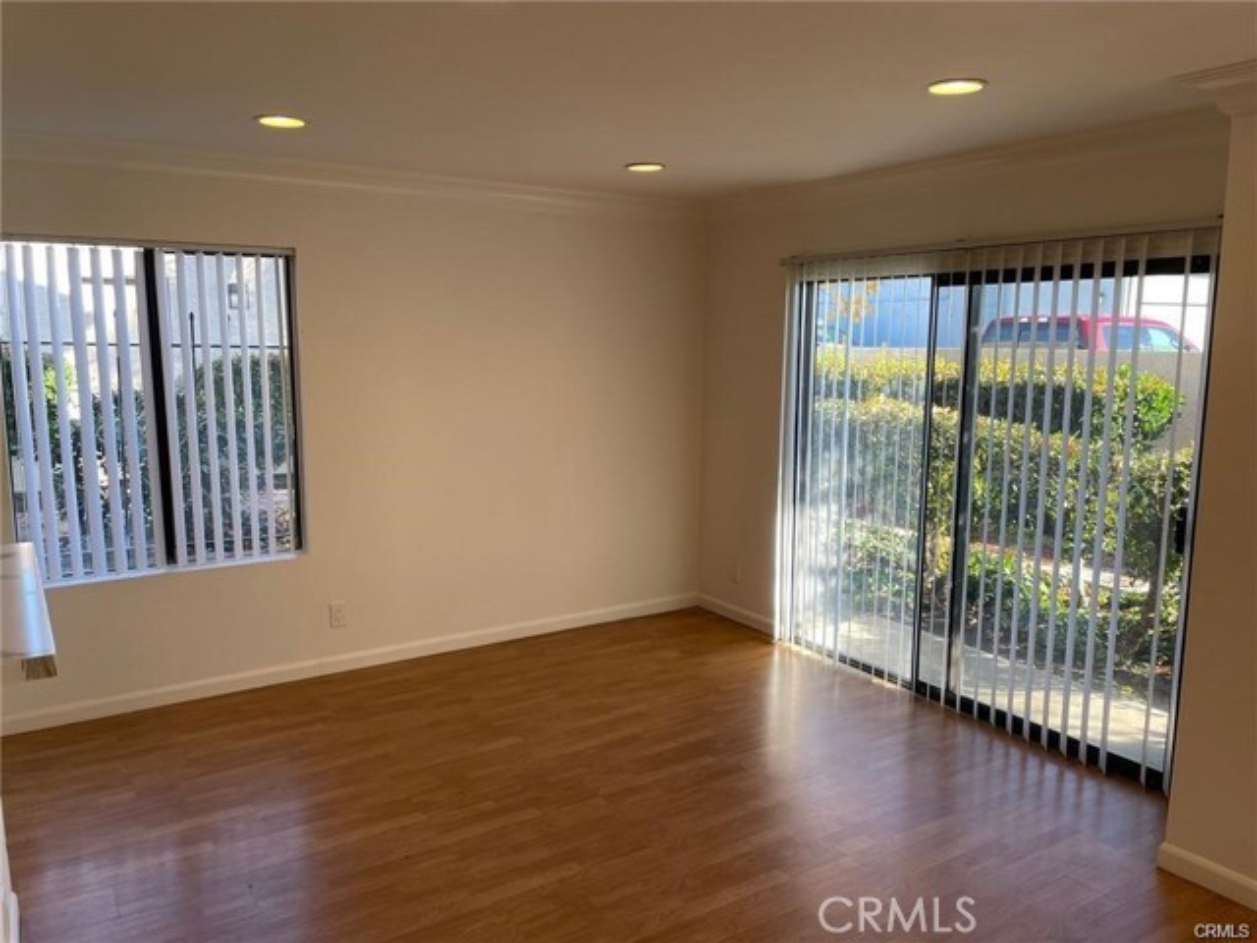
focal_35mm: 26
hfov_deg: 67.3
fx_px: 944
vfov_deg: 53.1
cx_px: 628
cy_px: 472
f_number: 1.6
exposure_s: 1/120
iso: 40
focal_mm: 4.2
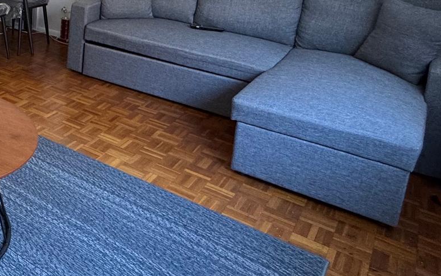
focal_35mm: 39
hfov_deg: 39.8
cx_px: -58
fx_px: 469
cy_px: 8
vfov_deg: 30.7
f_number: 2.2
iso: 250
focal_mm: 2.22
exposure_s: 1/60
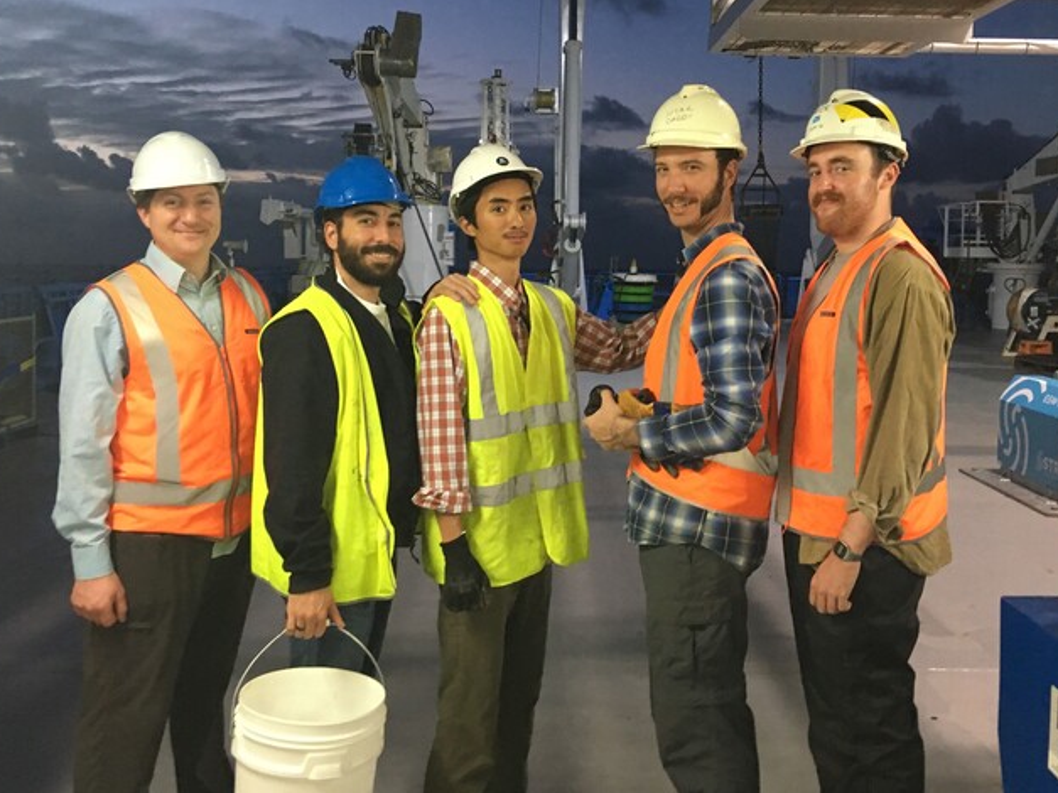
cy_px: 314
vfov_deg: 38.5
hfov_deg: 50.0
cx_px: 596
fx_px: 1131
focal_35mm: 37
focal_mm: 4.15
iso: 160
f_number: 2.2
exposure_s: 1/30
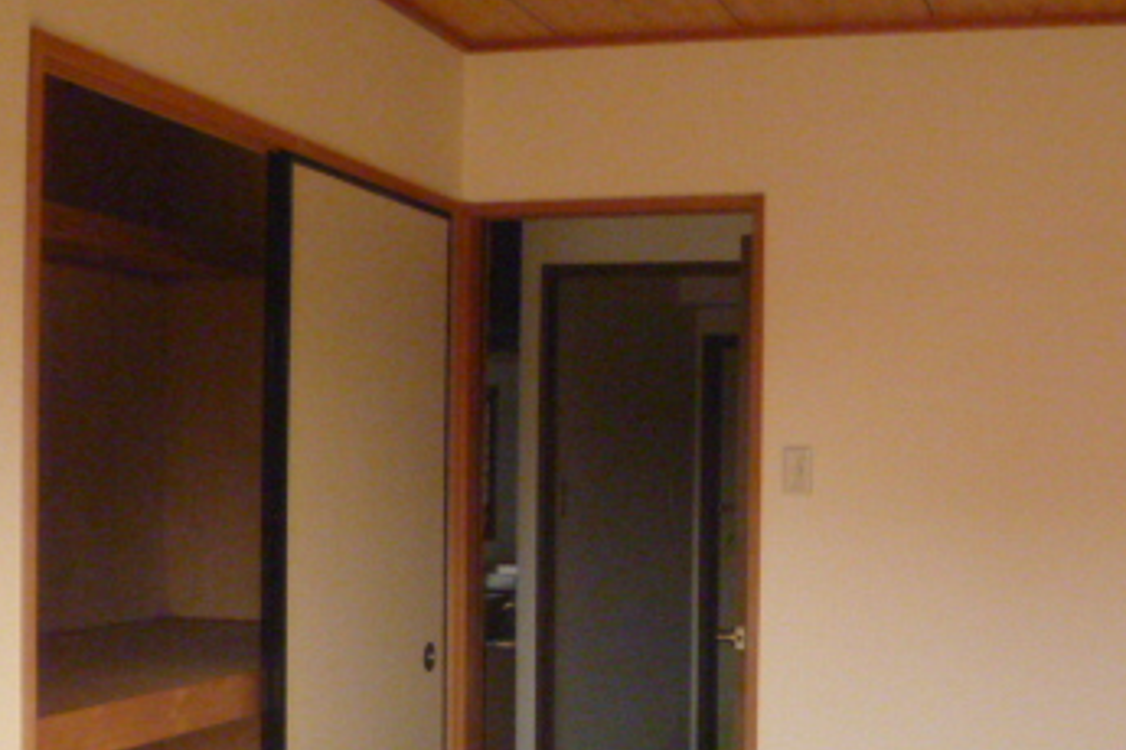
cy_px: 499
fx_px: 1689
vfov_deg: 24.9
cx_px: 712
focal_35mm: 54
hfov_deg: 36.6
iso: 800
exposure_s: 1/160
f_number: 9
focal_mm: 5
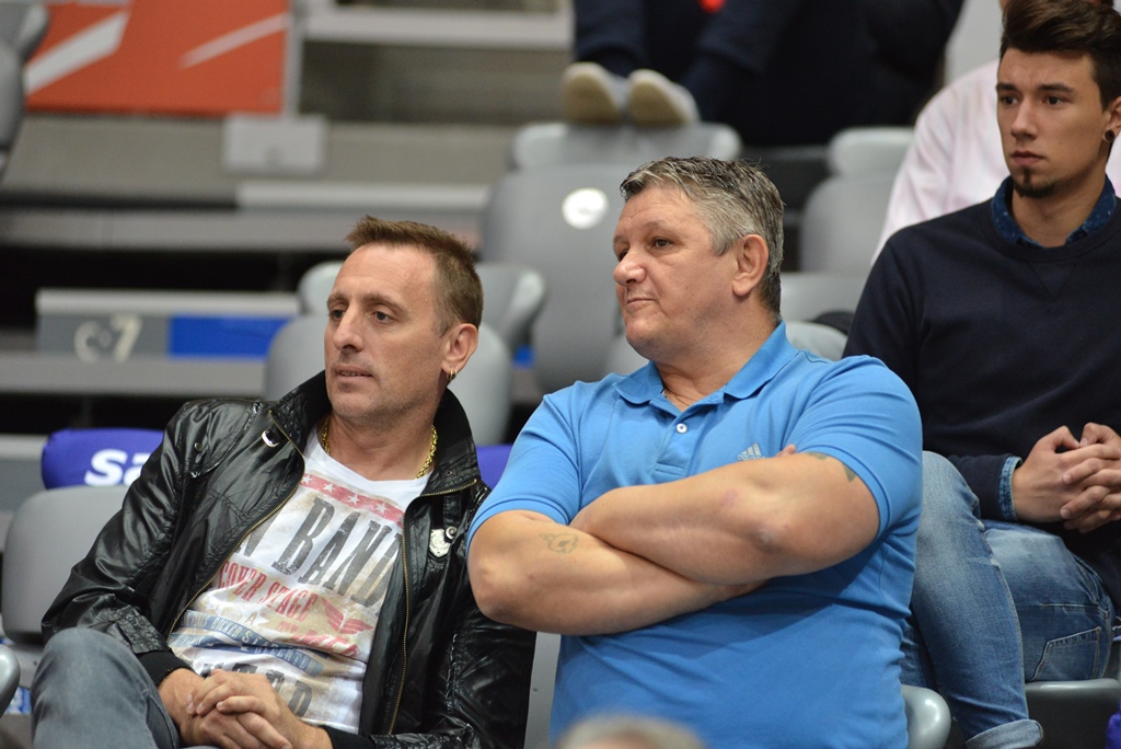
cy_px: 374
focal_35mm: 200
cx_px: 560
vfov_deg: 6.9
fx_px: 6231
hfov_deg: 10.3
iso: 2500
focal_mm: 200
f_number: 3.5
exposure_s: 1/320
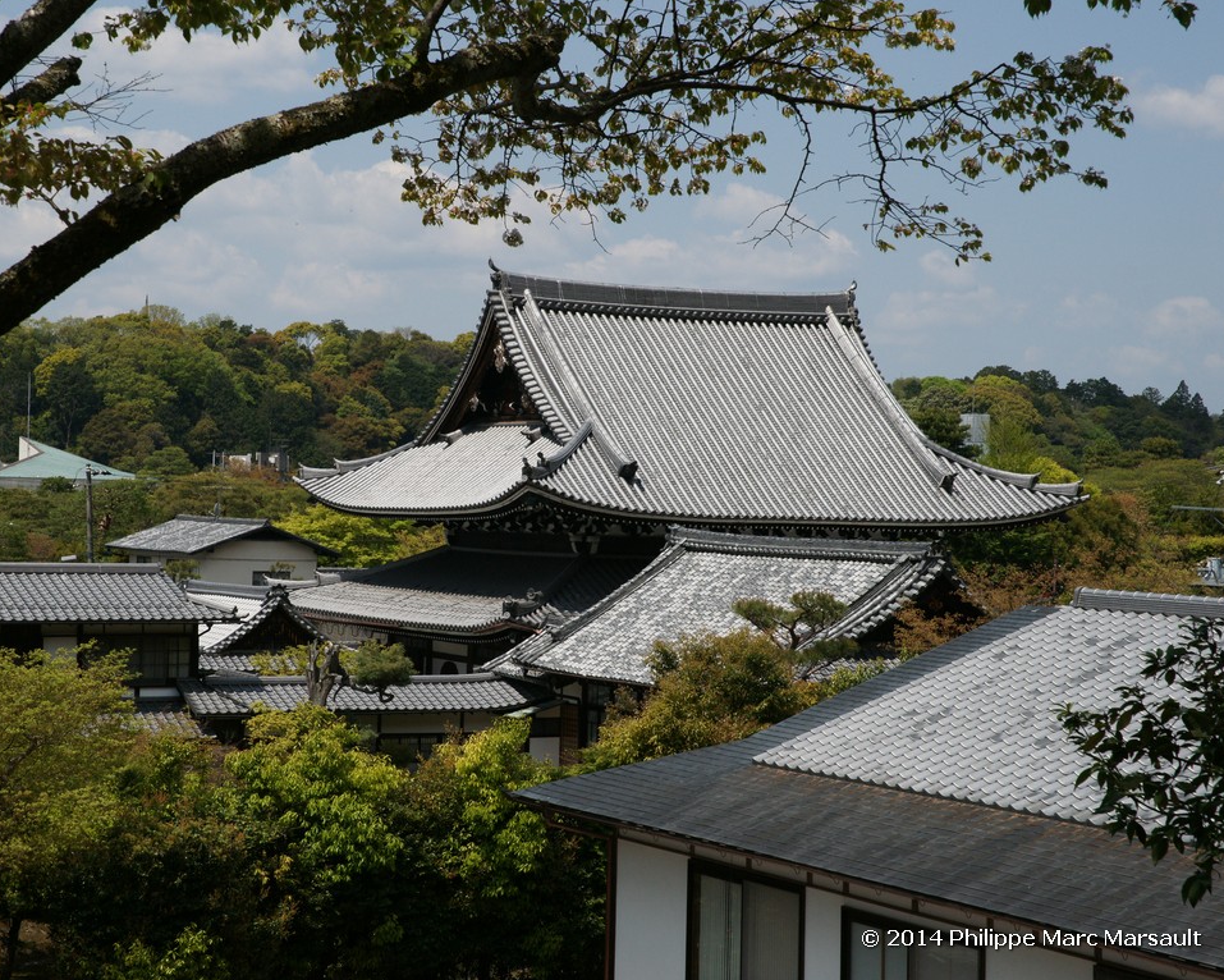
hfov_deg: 24.1
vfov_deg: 19.4
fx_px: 2862
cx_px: 501
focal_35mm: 79
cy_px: 490
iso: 400
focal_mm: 70
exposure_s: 1/640
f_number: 11
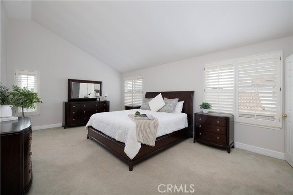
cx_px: 146
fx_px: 122
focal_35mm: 15
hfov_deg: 100.4
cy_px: 98
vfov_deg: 77.4
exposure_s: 1/250
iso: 320
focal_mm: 15
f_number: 7.1
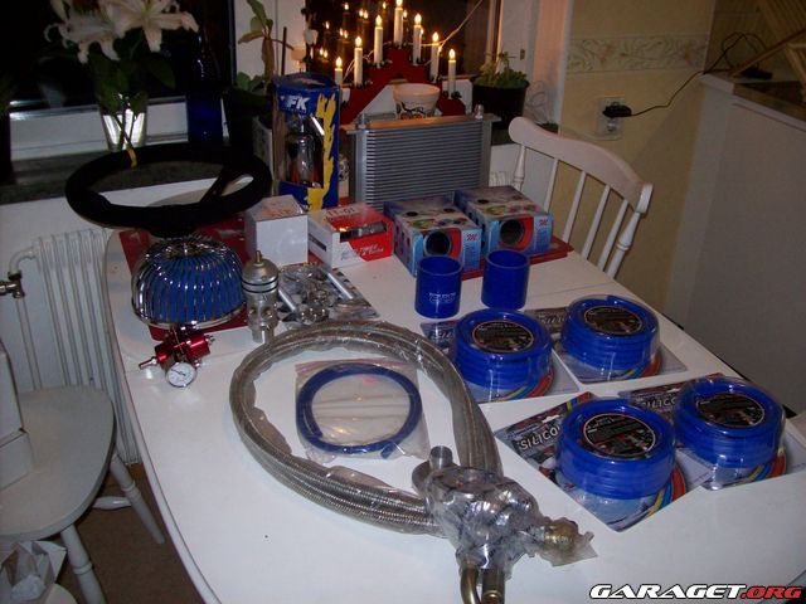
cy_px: 302
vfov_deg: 39.7
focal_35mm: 36
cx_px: 403
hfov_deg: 51.4
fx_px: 838
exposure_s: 1/64
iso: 200
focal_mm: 6
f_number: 2.7
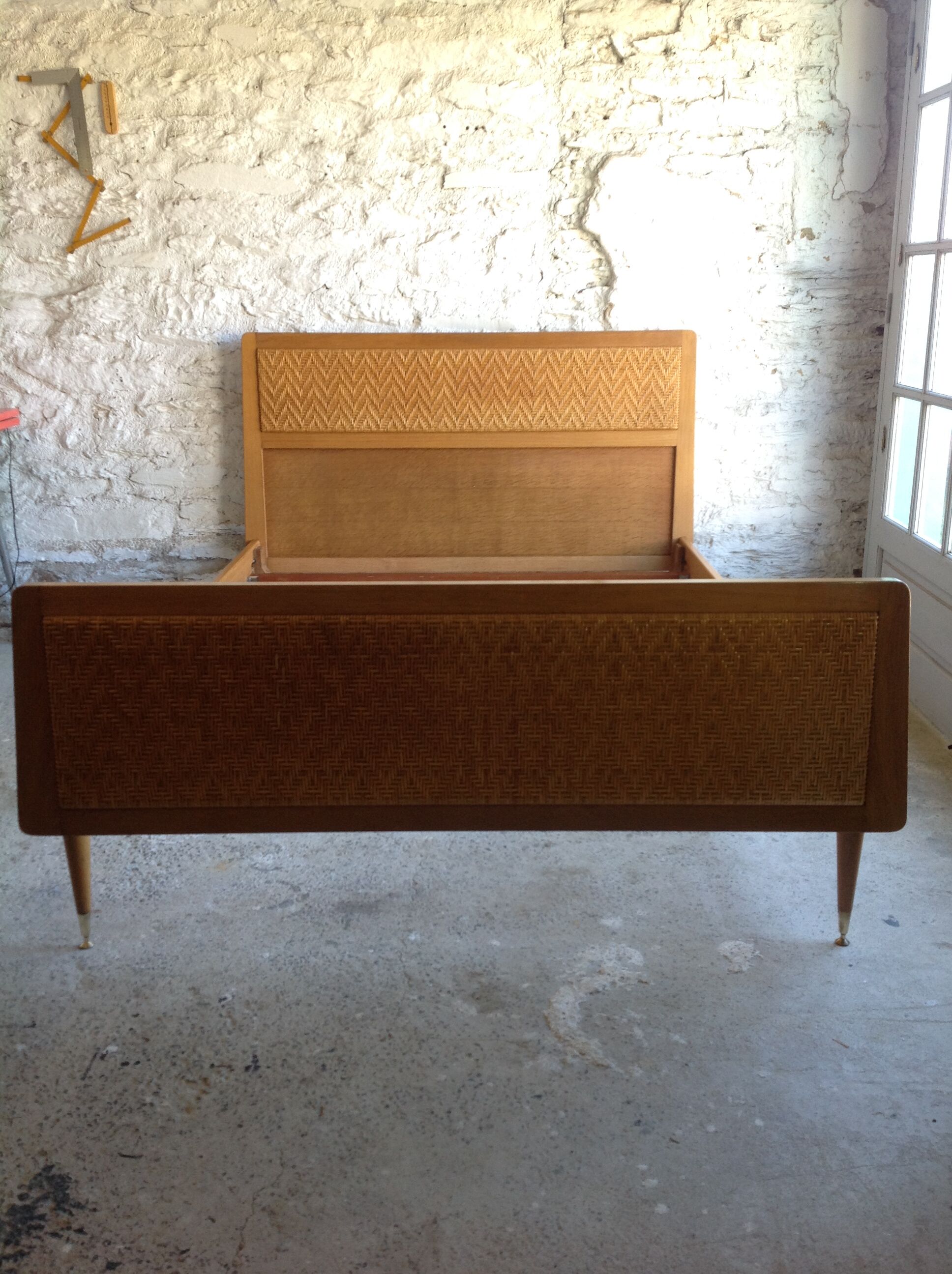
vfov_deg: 52.7
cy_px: 637
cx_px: 476
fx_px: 1287
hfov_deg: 40.6
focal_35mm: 35
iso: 64
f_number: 2.4
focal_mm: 4.28
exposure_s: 1/24
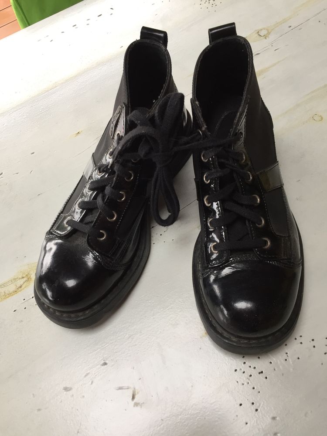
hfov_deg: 48.2
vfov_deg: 61.7
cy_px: 218
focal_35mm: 29
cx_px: 164
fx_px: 365
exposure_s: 1/33
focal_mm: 4.15
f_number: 2.2
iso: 32
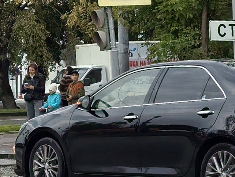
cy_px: 96
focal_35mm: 50
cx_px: 217
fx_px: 340
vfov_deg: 29.1
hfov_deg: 35.6
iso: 80
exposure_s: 1/943
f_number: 1.9
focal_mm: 5.52
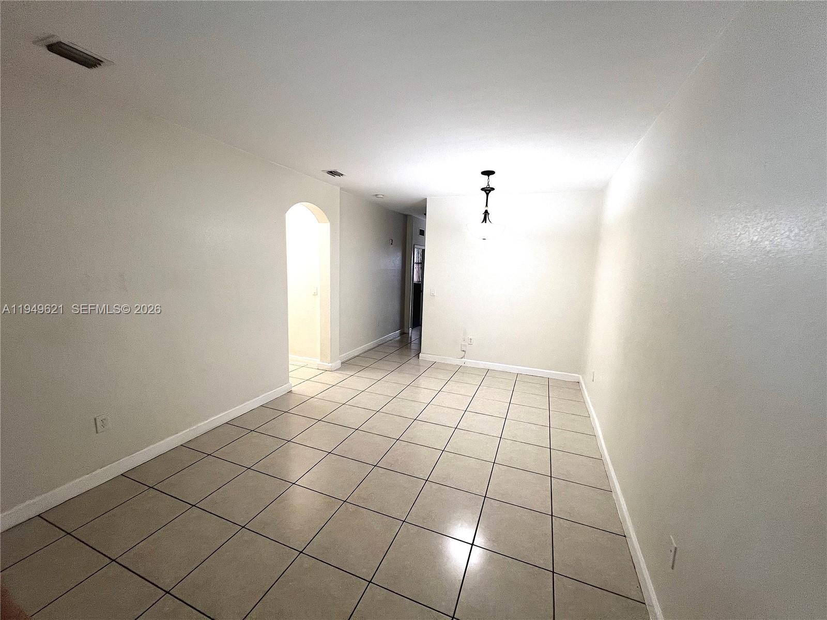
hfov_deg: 106.2
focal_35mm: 13
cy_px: 310
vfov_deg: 89.9
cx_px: 414
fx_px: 311
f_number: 1.8
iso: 250
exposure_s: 1/120
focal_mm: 1.57
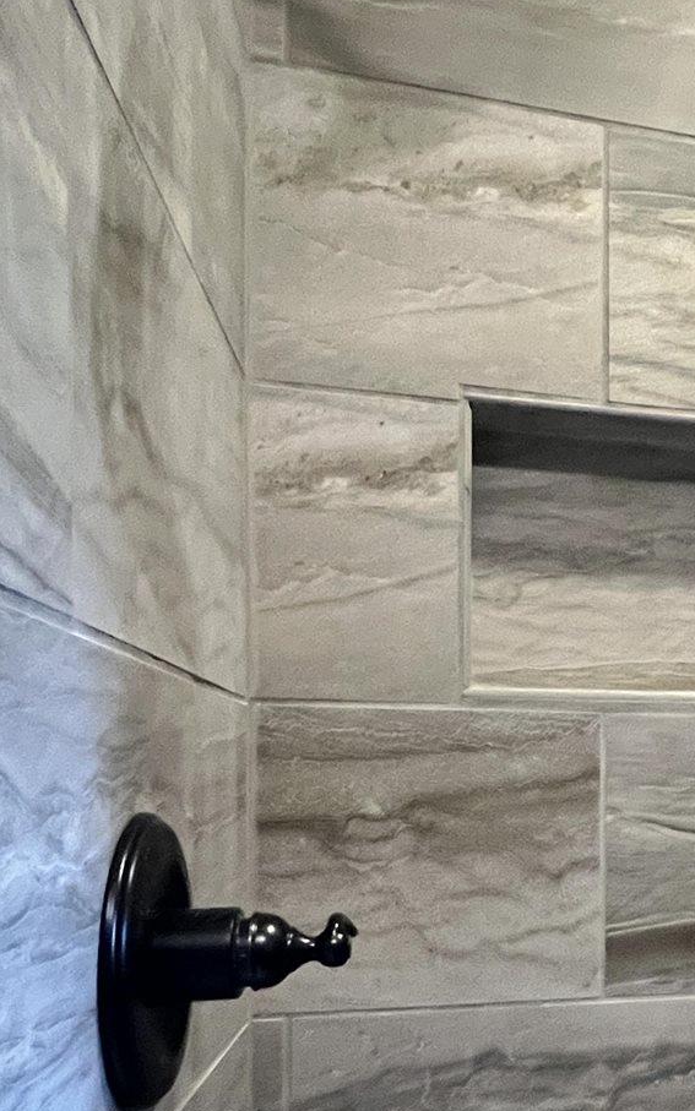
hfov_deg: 31.7
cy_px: 793
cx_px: 783
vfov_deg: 53.5
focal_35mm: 35
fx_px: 1061
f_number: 1.8
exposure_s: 1/60
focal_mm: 1.57
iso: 800
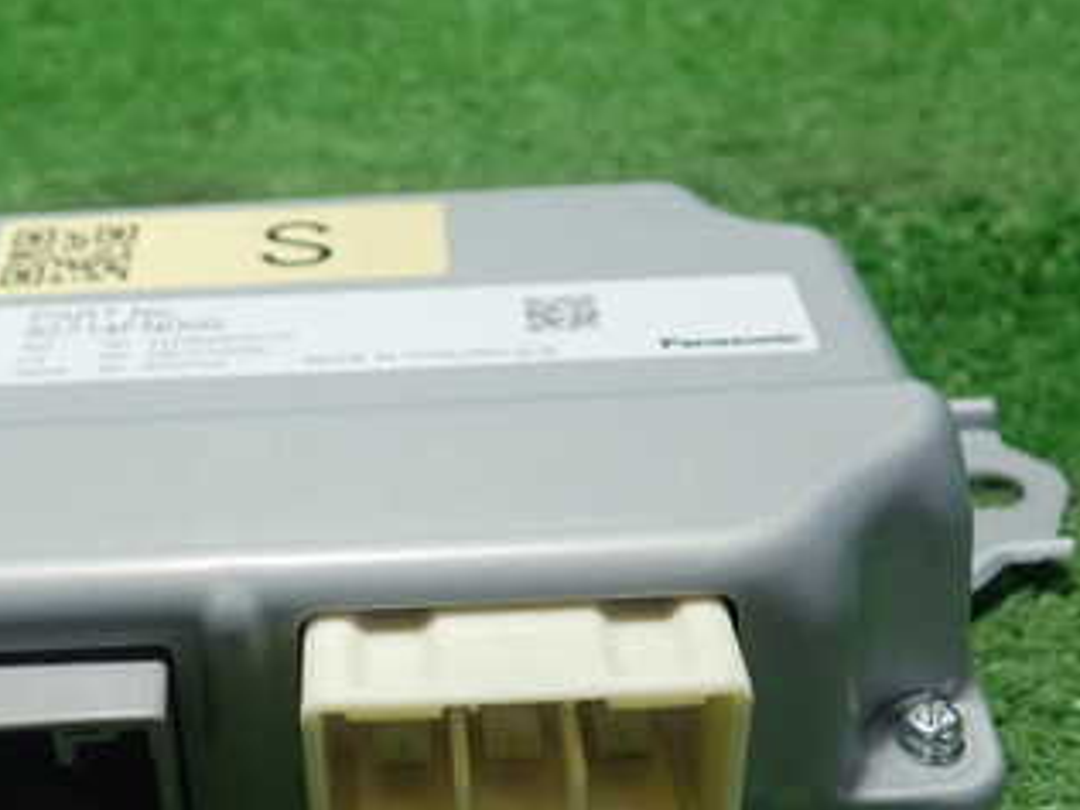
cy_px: 598
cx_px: 277
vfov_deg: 25.4
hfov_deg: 33.2
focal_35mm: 57
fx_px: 1778
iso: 320
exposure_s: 1/125
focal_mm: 5.5
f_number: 2.3
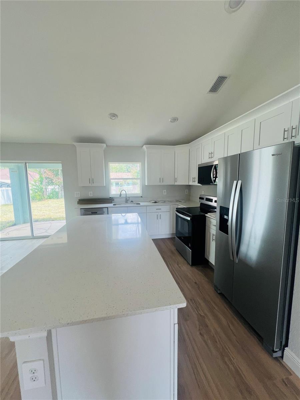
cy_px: 200
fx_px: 150
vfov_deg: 106.2
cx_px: 150
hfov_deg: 89.9
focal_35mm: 13
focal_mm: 1.57
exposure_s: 1/99
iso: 64
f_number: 1.8
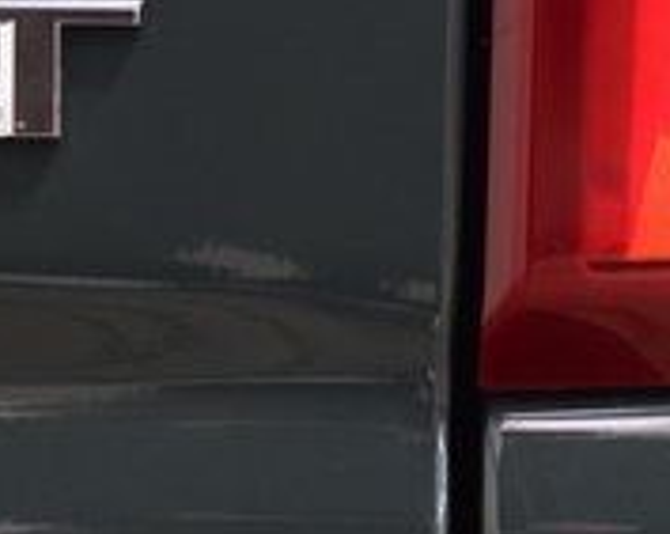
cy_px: 44
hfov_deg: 5.4
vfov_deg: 4.3
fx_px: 7067
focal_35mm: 357
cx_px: -49
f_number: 4.5
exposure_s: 1/30
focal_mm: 70
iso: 1600
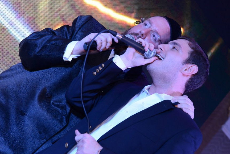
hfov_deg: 24.5
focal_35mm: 83
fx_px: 530
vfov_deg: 16.5
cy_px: 81
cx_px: 120
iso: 2500
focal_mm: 70
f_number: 5.6
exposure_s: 1/125
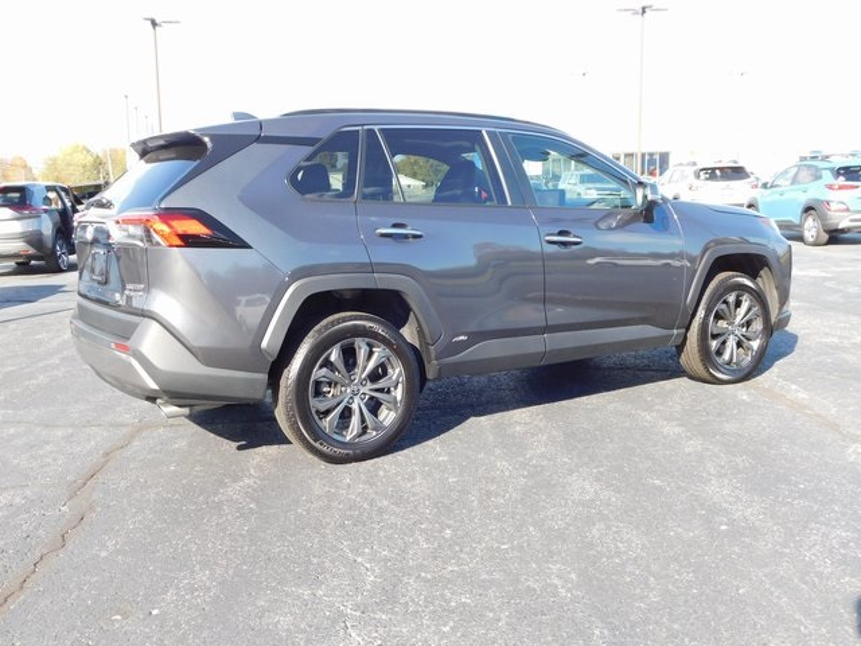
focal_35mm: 36
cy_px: 323
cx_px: 430
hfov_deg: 51.4
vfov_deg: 39.7
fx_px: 895
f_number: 3.5
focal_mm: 6.3
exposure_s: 1/250
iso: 125
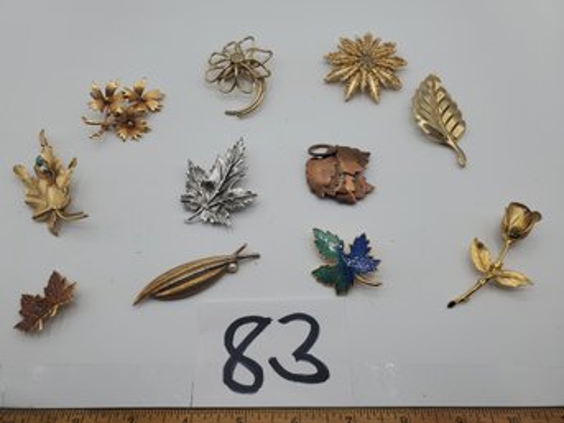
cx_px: 282
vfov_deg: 53.0
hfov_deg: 67.3
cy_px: 212
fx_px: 423
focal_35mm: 26
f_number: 2.4
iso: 50
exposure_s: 1/701
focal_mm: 4.3
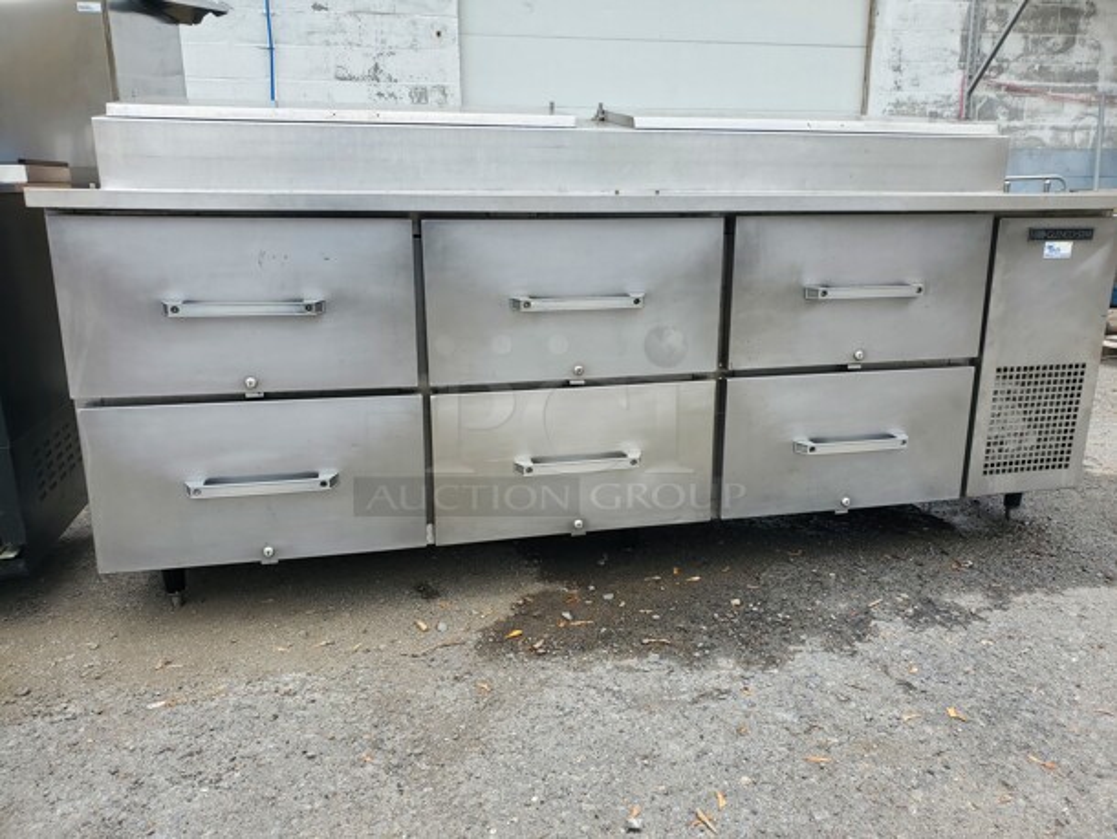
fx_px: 839
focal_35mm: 26
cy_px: 420
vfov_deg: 53.1
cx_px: 558
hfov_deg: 67.3
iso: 50
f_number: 2.4
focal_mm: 4.3
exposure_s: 1/188
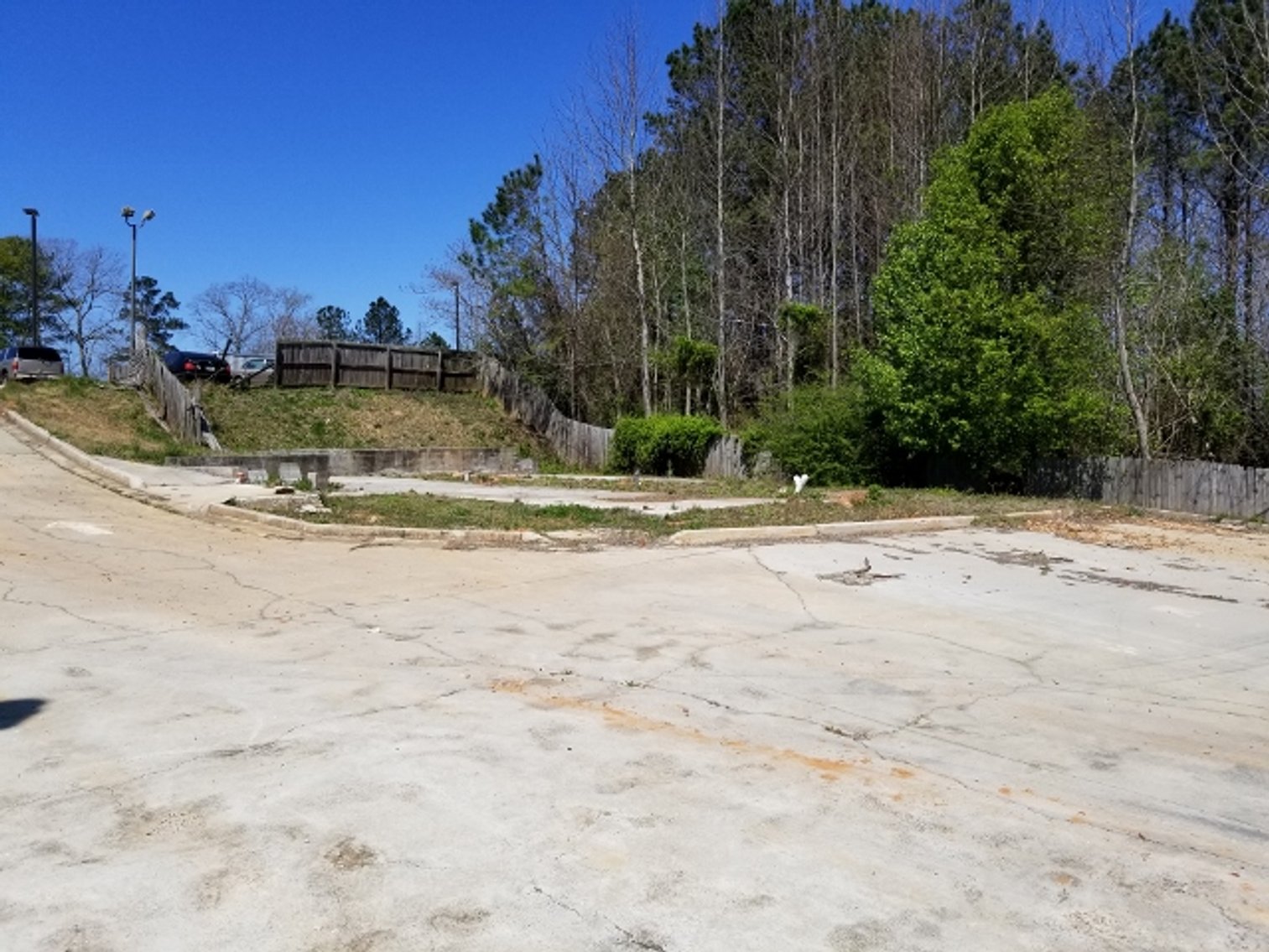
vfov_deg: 53.1
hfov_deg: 67.3
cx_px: 634
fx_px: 953
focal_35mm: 26
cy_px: 476
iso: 50
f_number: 1.7
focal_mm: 4.25
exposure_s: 1/3480
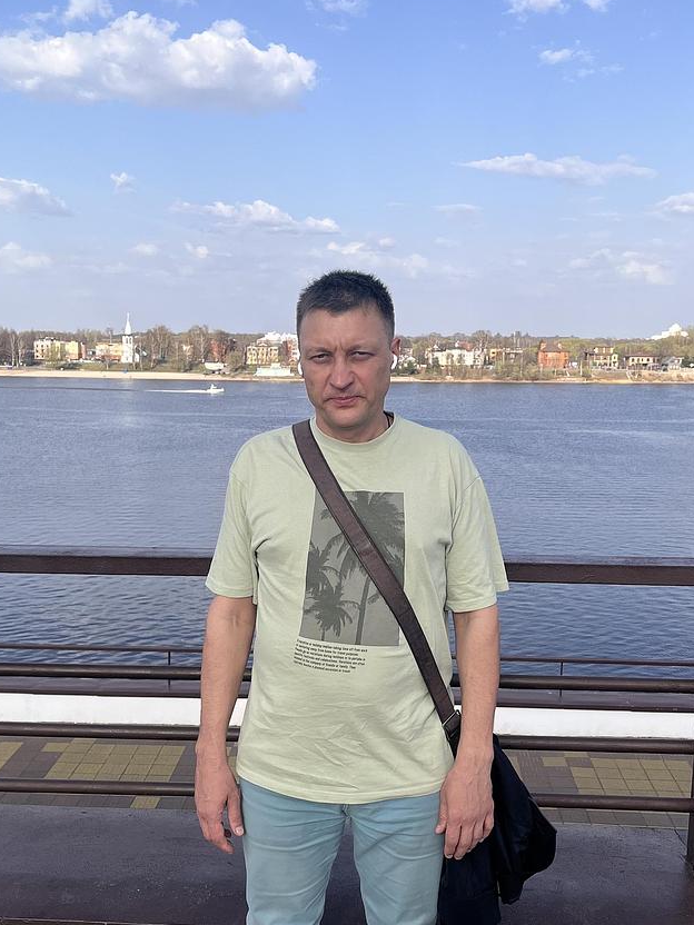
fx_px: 1069
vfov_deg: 46.7
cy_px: 516
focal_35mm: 40
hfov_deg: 35.9
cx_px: 324
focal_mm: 5.1
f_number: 1.6
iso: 50
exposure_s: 1/2755
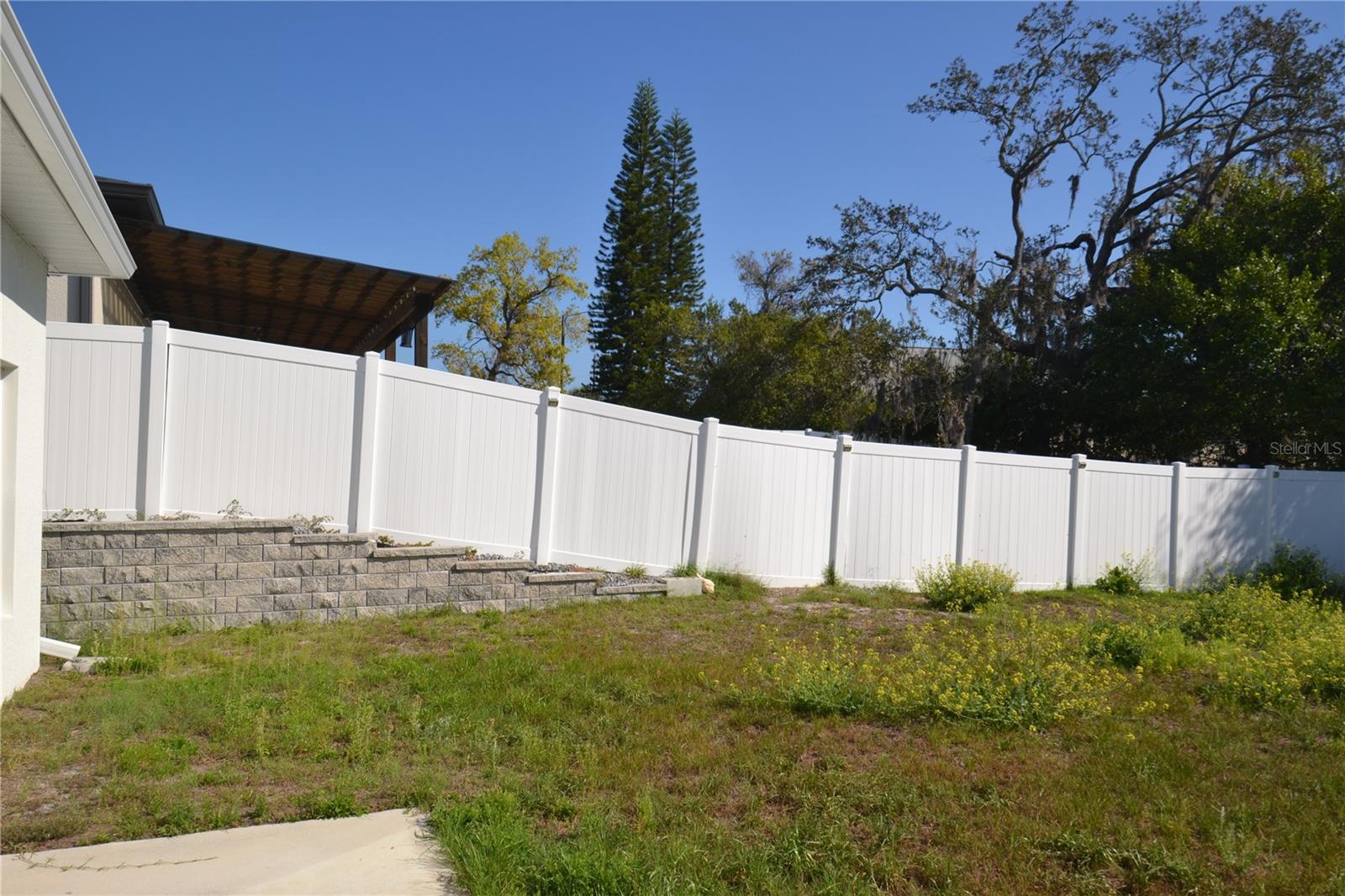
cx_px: 672
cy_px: 448
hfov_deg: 70.4
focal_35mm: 26
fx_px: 952
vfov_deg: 50.4
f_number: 8
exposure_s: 1/250
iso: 100
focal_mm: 17
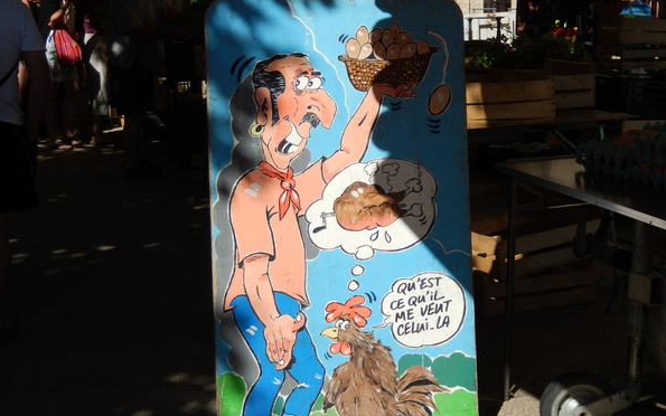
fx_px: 1125
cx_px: 331
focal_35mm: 62
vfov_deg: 20.9
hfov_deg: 33.0
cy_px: 170
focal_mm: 10.4
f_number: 4.6
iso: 125
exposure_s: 1/1250
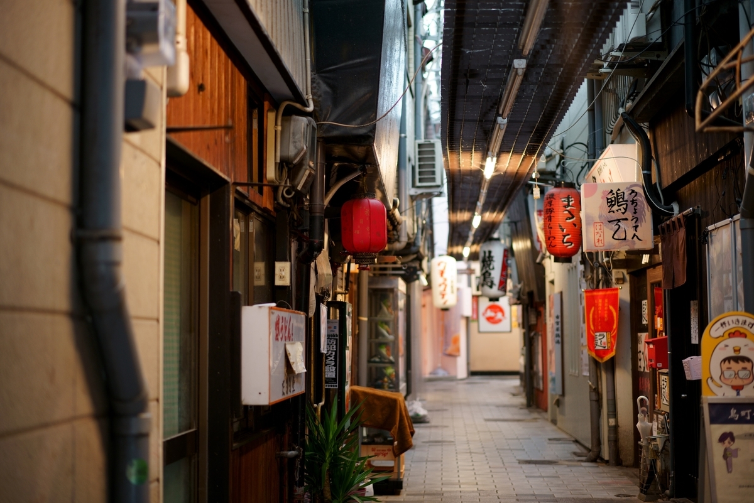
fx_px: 1152
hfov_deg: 36.2
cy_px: 252
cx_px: 377
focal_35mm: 55
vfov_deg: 24.6
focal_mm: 55
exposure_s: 1/60
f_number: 1.8
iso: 400
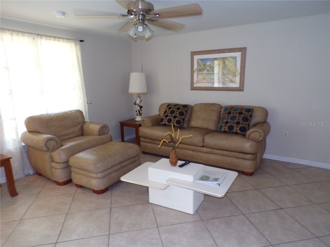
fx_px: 229
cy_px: 124
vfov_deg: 56.8
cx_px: 165
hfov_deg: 71.6
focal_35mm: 24
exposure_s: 1/34
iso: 200
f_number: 3
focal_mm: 4.3
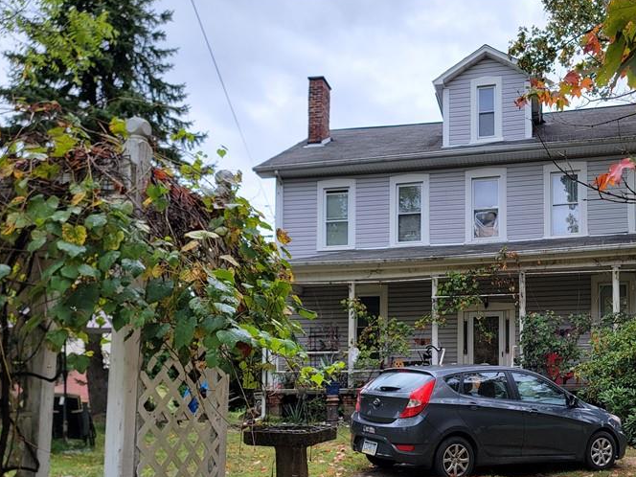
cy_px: 357
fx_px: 680
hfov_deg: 49.6
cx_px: 399
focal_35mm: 37
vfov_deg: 37.7
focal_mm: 6.7
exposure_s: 1/196
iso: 16
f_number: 1.8
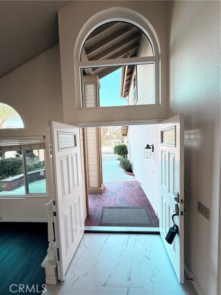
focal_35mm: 14
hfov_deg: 85.7
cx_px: 110
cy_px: 148
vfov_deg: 102.1
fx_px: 119
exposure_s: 1/99
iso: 125
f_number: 2.2
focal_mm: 2.22
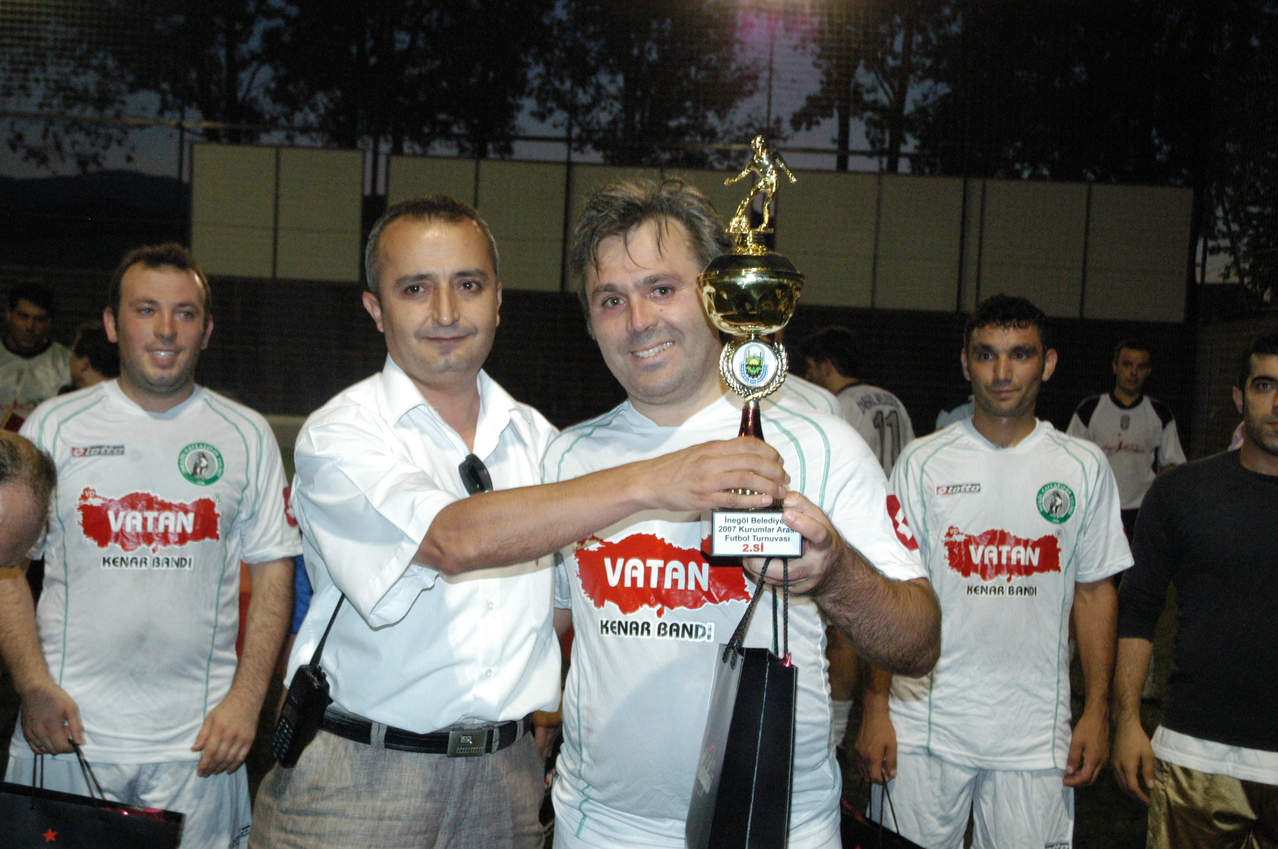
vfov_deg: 30.8
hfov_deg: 45.0
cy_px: 424
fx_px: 1543
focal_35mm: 44
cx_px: 639
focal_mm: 29
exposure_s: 1/60
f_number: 5.6
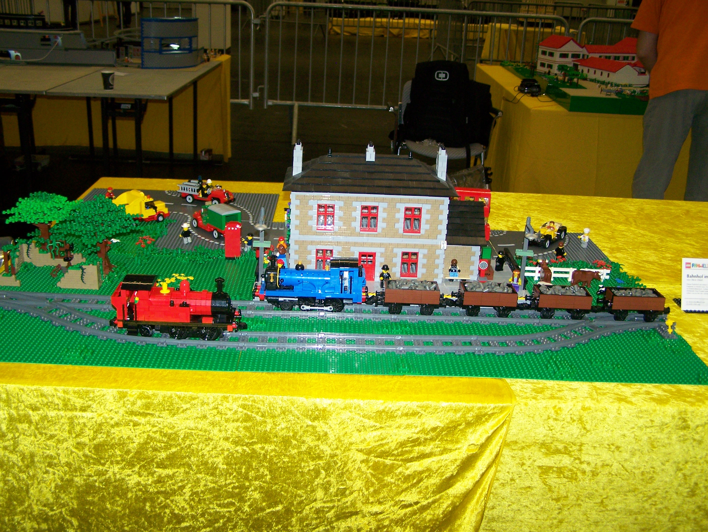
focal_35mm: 38
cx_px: 354
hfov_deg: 48.9
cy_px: 266
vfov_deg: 37.8
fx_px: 778
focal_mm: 6.3
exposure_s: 1/60
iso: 160
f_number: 2.8
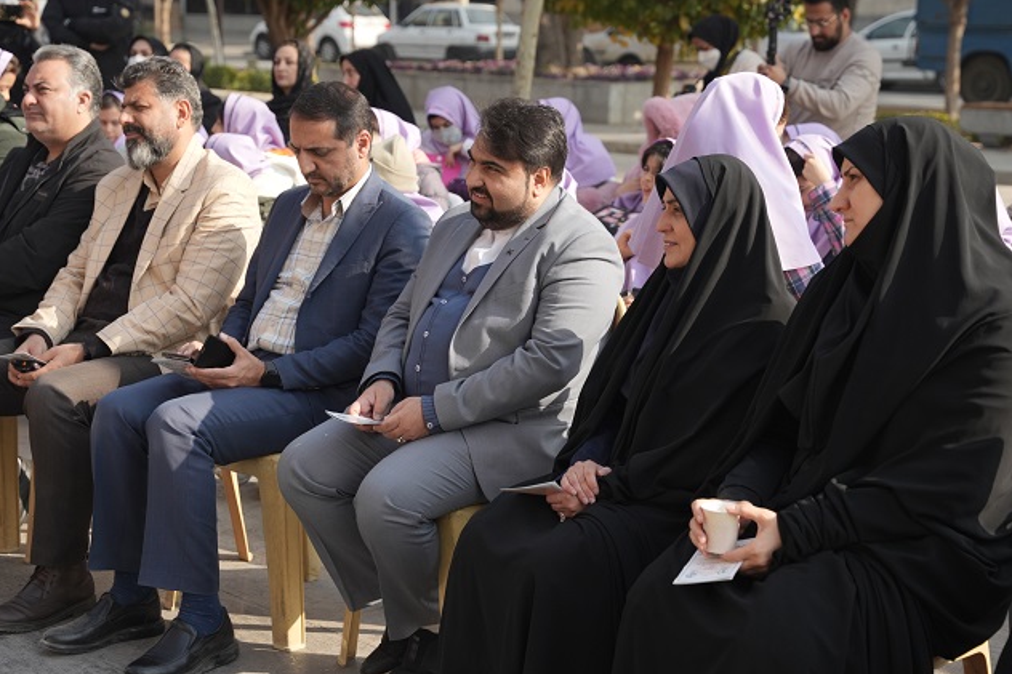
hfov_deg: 28.6
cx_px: 485
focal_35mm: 71
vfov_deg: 19.3
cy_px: 347
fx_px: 1987
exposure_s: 1/2500
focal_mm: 59.6
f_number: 4
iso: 640
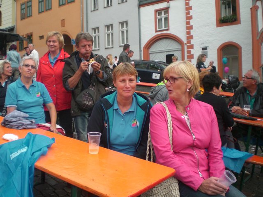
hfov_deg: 49.0
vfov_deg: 37.7
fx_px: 289
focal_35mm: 38
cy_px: 98
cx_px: 132
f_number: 3.1
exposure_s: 1/125
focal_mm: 6.3
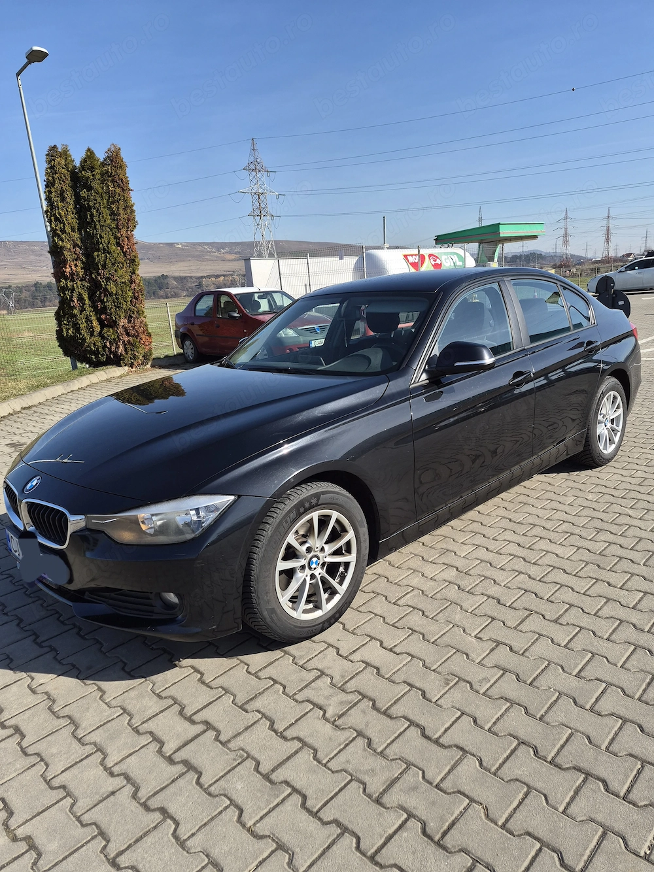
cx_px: 327
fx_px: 580
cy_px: 436
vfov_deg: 73.9
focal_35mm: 23
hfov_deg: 58.9
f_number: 1.8
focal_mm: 5.4
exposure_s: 1/5000
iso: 80
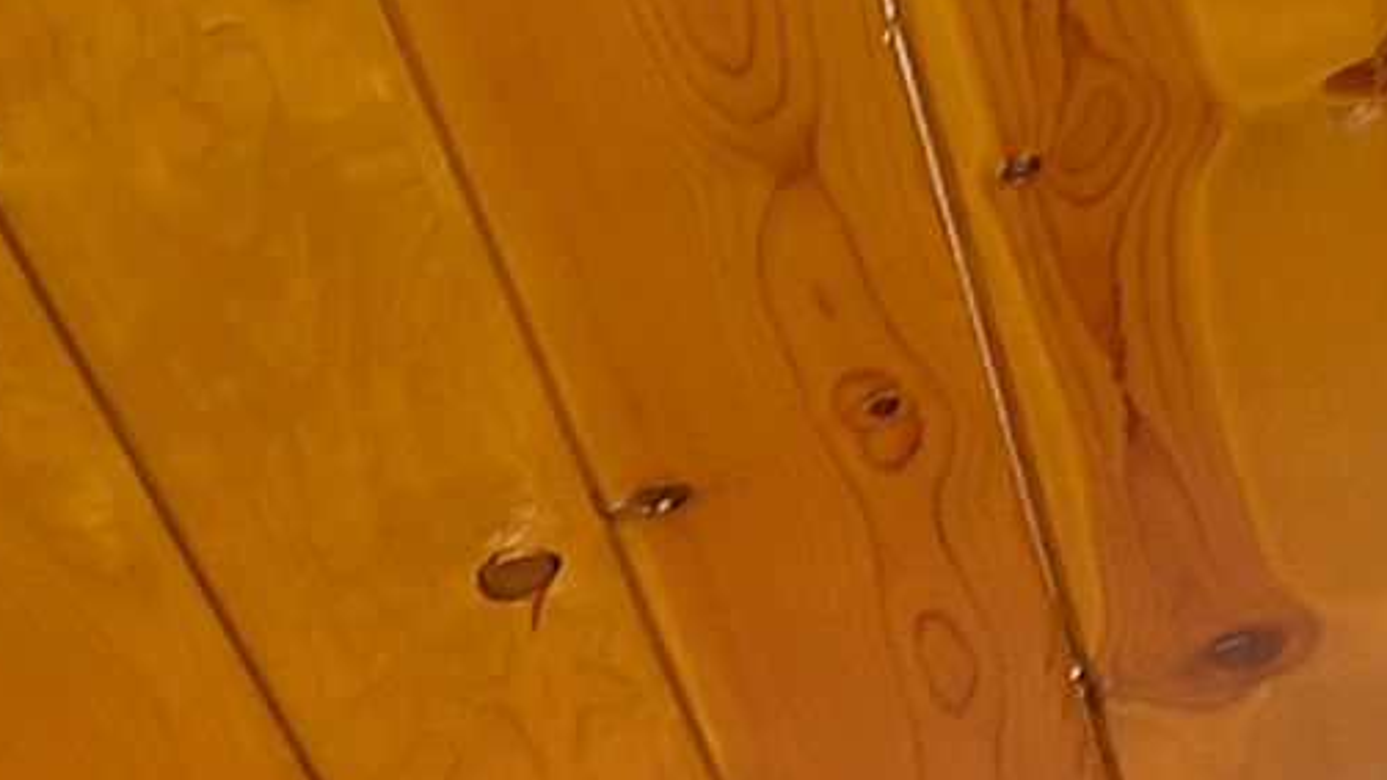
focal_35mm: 123
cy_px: 3542
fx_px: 4524
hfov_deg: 13.8
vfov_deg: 6.7
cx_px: -1674
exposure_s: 1/30
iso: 400
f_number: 8
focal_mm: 10
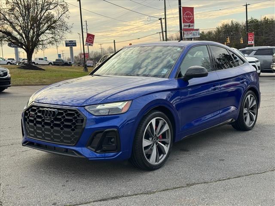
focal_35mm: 48
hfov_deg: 39.7
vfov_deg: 30.3
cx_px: 138
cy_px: 103
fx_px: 381
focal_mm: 6.76
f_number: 1.78
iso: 64
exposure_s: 1/707
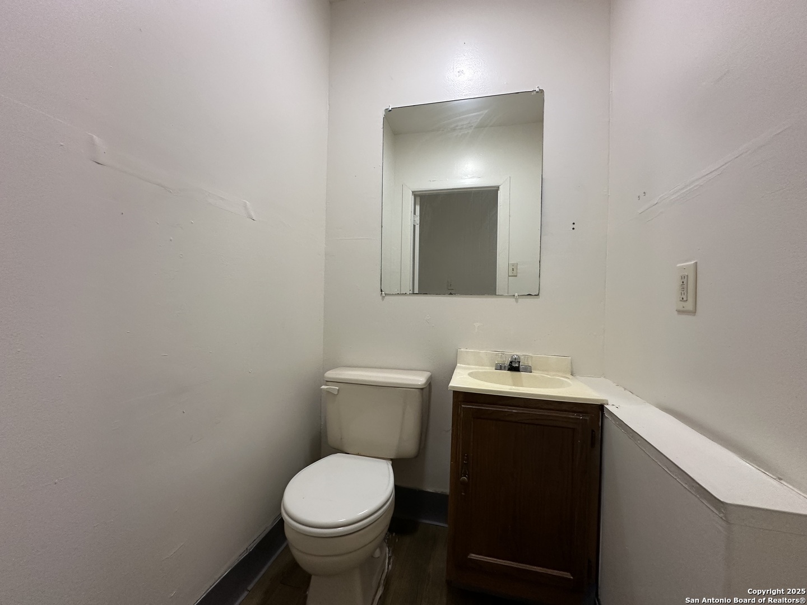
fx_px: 326
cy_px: 302
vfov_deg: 85.7
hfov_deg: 102.1
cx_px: 404
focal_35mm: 14
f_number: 2.2
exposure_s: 1/120
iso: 200
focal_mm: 2.22
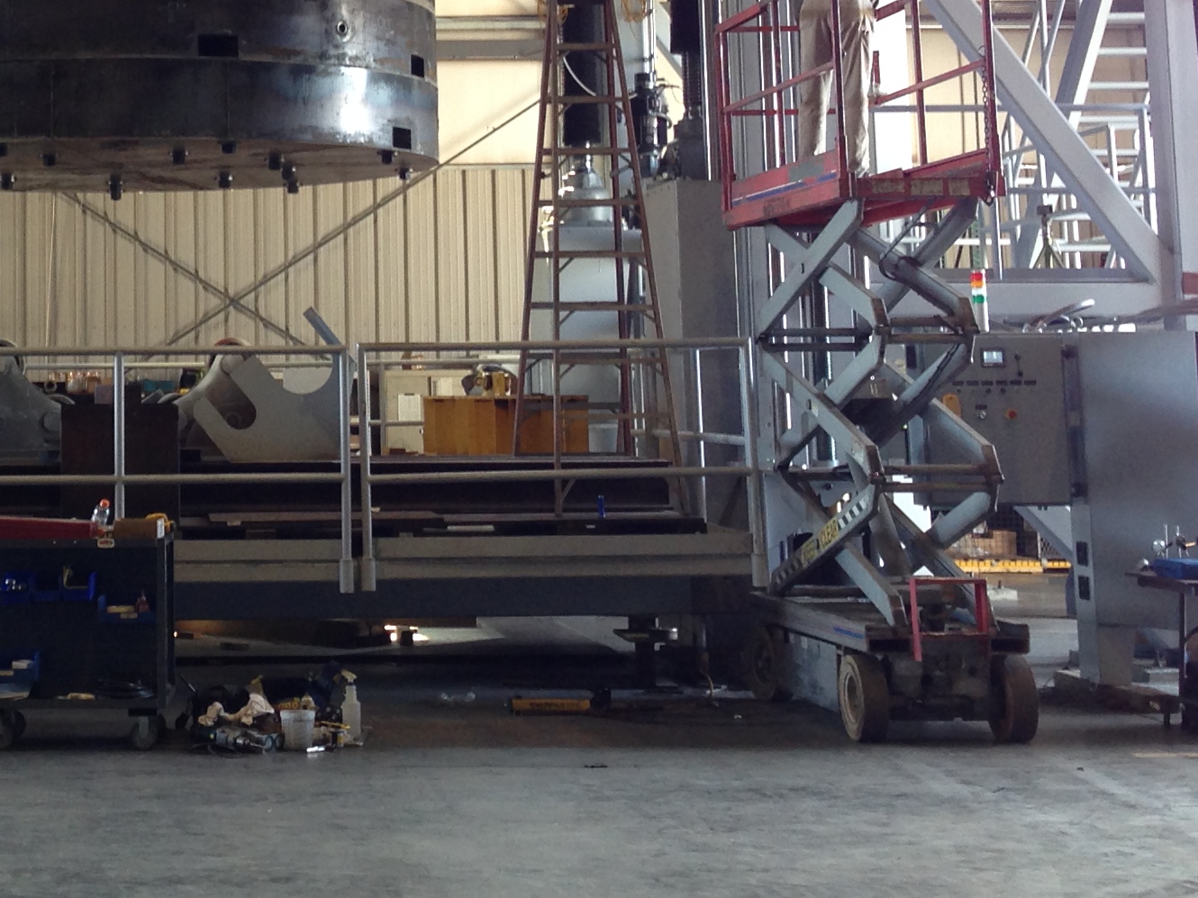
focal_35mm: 81
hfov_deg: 23.6
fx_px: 2803
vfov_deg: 17.8
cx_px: 144
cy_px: 25
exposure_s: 1/20
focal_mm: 4.12
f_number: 2.4
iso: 50
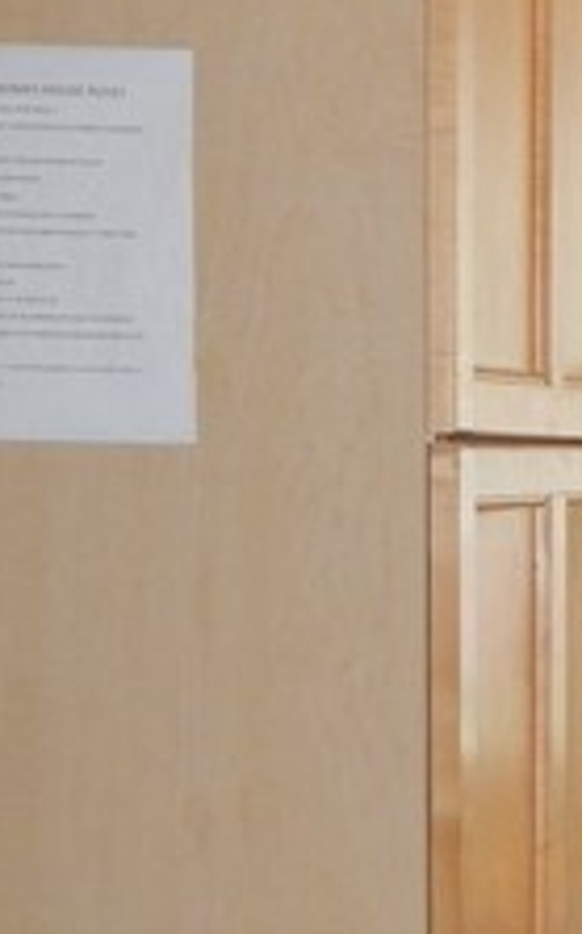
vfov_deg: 18.6
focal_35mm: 112
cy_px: 620
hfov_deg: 9.4
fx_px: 2848
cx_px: 1717
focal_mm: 4
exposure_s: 1/30
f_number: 3
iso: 200
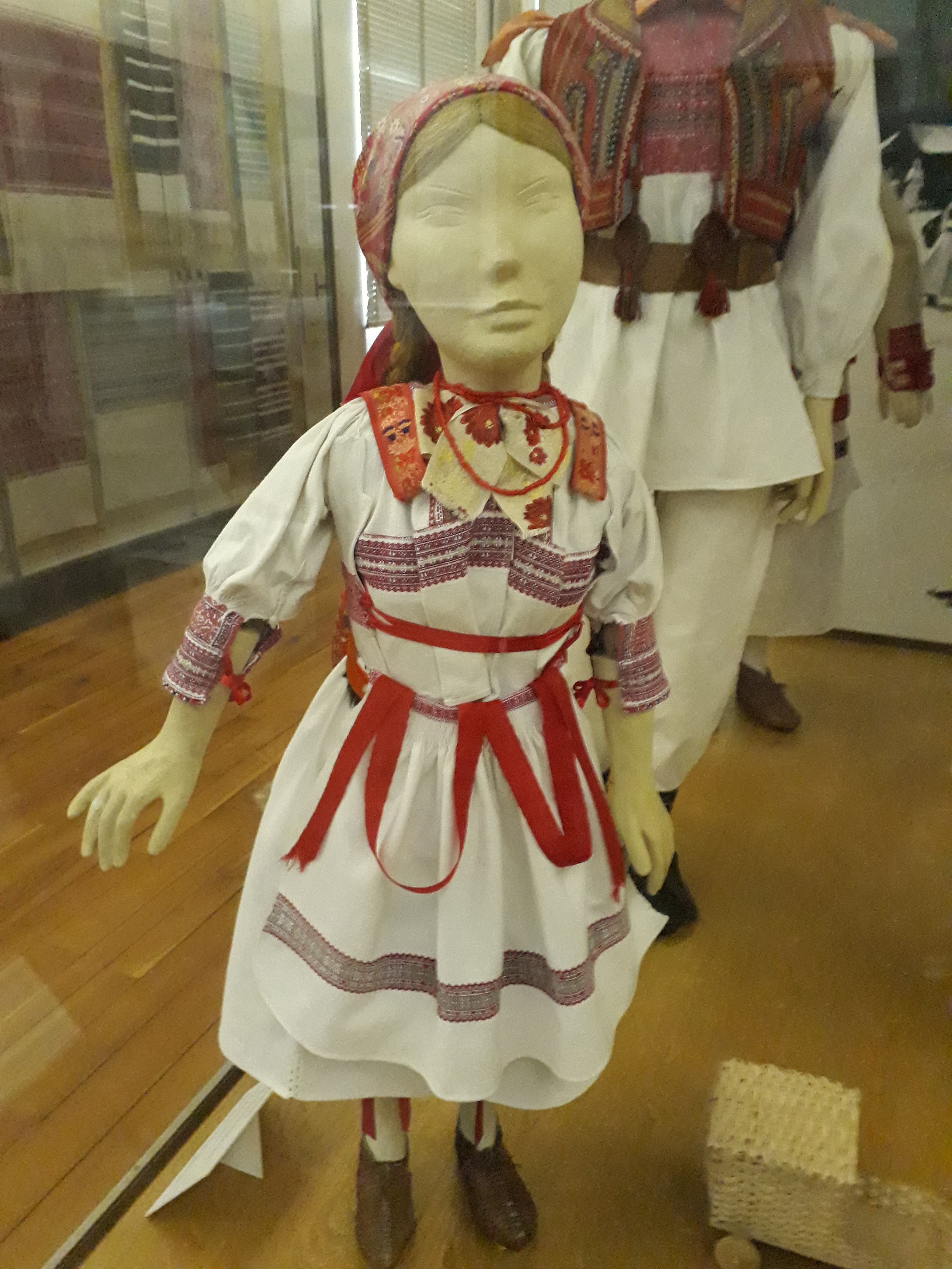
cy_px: 634
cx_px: 476
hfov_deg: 51.4
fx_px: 990
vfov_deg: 65.3
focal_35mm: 27
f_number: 1.9
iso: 800
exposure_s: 1/17
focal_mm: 3.6
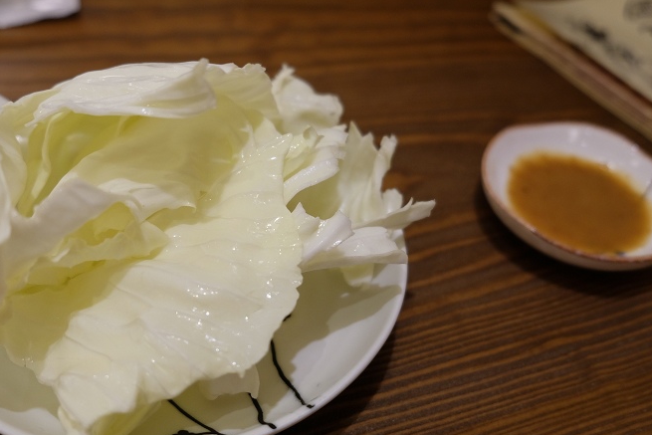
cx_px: 301
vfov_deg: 40.0
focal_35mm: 33
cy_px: 228
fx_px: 598
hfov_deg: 57.1
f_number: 2.8
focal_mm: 18
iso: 500
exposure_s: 1/15
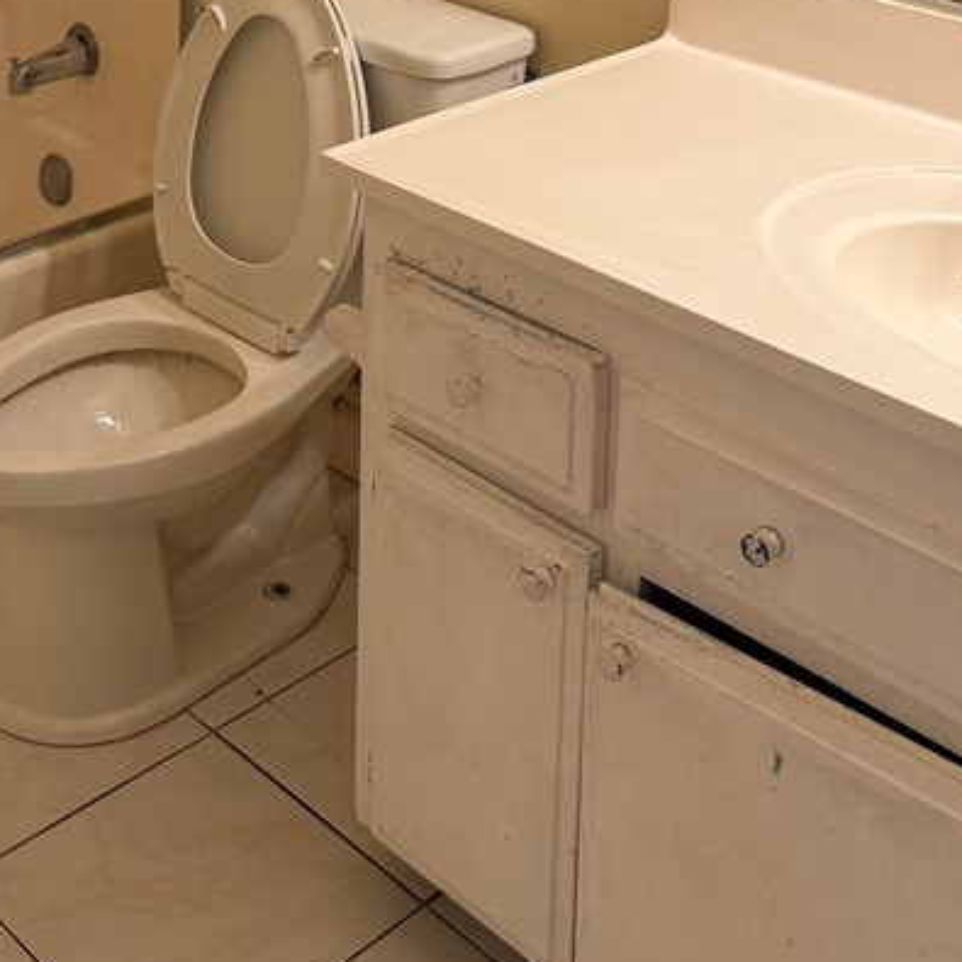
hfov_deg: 30.6
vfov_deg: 28.3
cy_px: -95
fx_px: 1729
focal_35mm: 55
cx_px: 251
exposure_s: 1/120
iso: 200
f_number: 1.78
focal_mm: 6.76
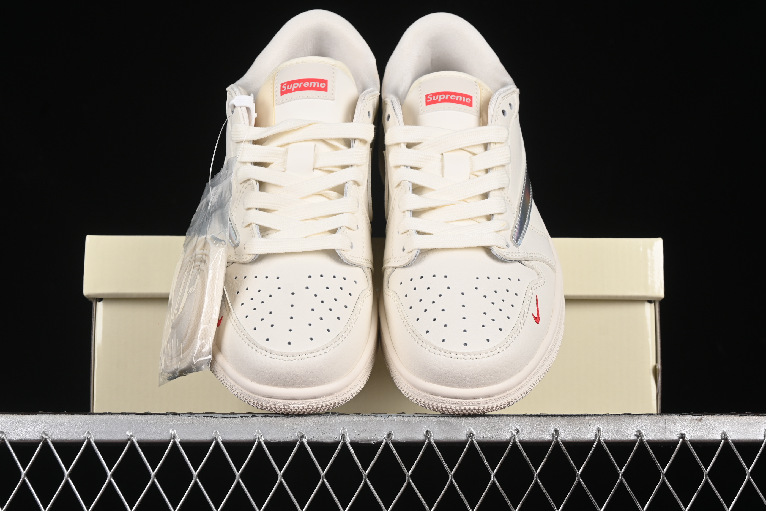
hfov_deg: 27.0
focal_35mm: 75
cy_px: 256
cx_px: 383
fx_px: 1596
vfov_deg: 18.2
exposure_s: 1/100
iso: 160
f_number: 8
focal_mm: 50
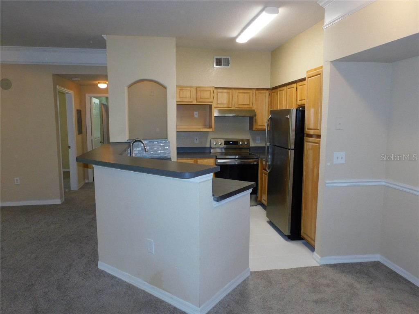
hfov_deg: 71.6
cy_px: 157
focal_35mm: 24
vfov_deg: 56.8
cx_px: 210
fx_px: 291
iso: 200
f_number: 3.3
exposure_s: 1/30
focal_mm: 4.3
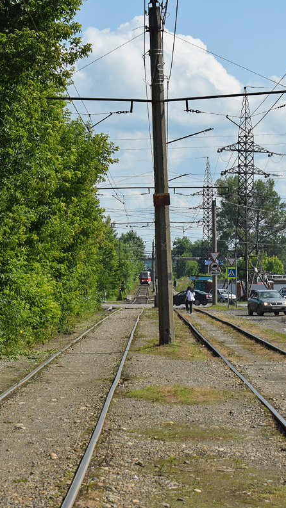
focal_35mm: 131
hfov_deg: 9.3
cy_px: 254
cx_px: 156
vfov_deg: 16.4
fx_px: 1764
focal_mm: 55
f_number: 6.3
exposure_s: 1/1250
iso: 200
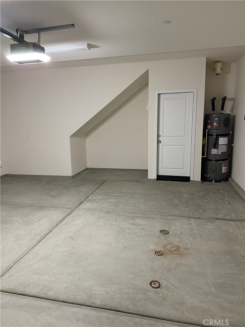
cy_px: 164
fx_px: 226
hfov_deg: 56.8
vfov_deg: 71.6
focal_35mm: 24
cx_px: 122
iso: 400
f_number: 1.78
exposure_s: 1/60
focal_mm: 6.76
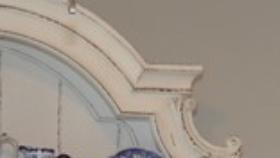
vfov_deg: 5.6
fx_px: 1464
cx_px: 170
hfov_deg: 10.9
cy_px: 562
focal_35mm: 197
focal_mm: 18
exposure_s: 1/80
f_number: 4.5
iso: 400
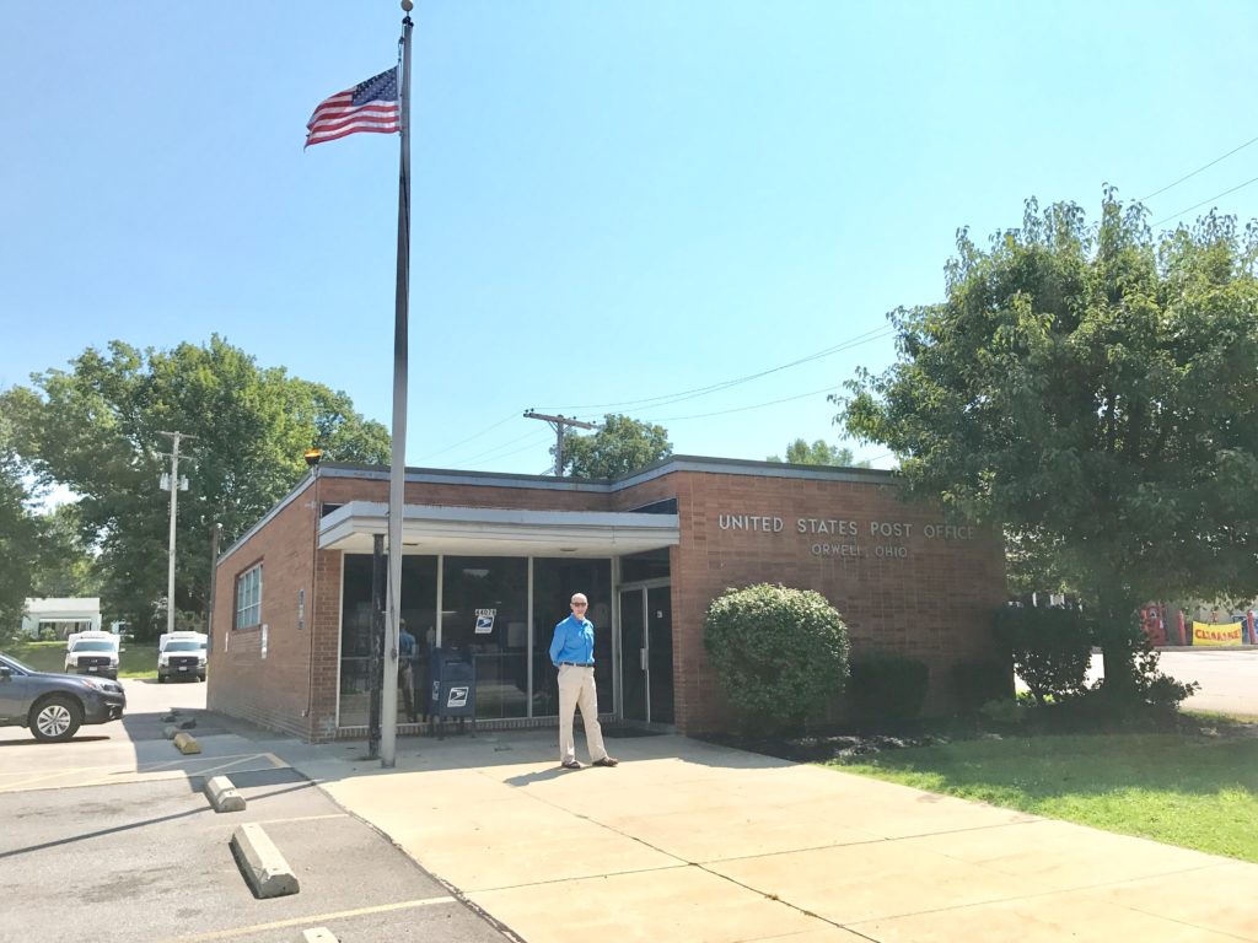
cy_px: 472
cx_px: 629
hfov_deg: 63.4
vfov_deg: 49.7
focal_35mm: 28
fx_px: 1018
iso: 20
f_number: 1.8
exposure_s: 1/2283
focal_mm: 3.99
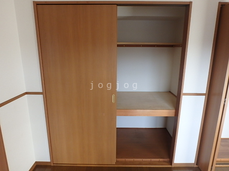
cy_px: 86
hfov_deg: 79.0
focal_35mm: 21
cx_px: 114
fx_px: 139
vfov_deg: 63.4
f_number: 3.5
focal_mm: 3.7
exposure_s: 1/40
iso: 200
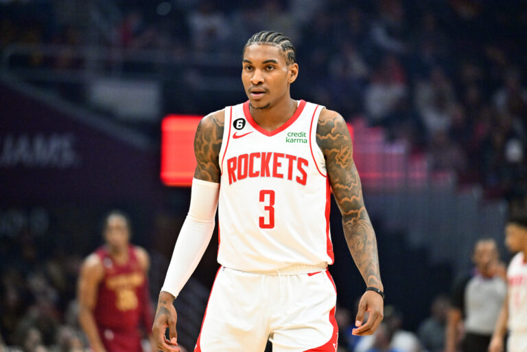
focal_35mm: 300
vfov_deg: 4.6
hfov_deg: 6.9
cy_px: 176
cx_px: 264
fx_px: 4391
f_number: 4
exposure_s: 1/1600
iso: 6400
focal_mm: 300
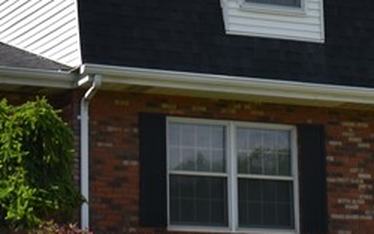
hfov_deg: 12.1
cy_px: 20
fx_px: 1763
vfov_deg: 7.6
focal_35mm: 173
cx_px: 253
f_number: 9
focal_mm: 26
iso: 100
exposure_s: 1/320
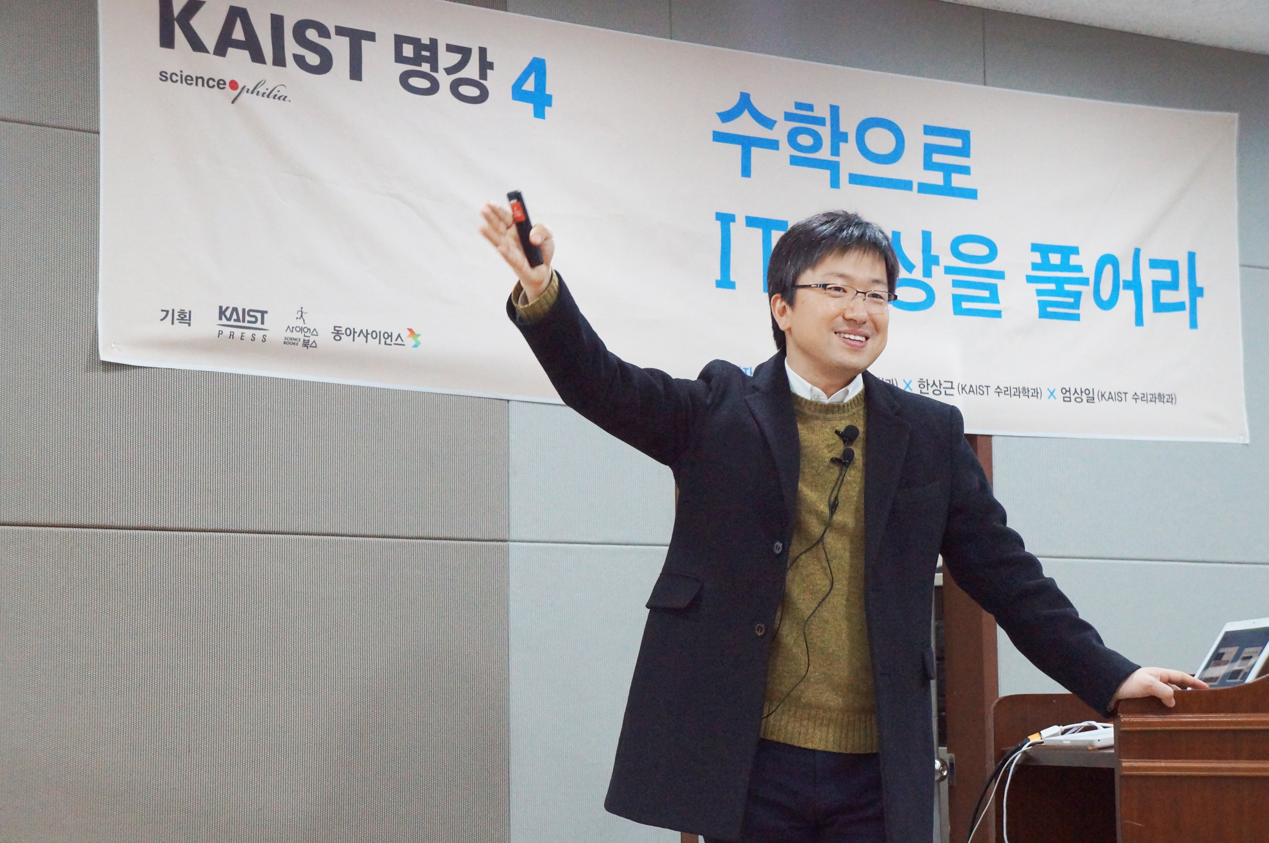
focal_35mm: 82
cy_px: 422
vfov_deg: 16.5
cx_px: 634
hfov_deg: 24.6
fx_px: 2905
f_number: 5.6
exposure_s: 1/100
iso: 3200
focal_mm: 55
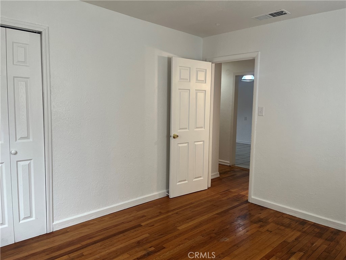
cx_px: 173
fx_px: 260
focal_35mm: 26
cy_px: 130
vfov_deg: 53.1
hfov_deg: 67.3
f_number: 1.6
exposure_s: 1/120
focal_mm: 5.1
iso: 125
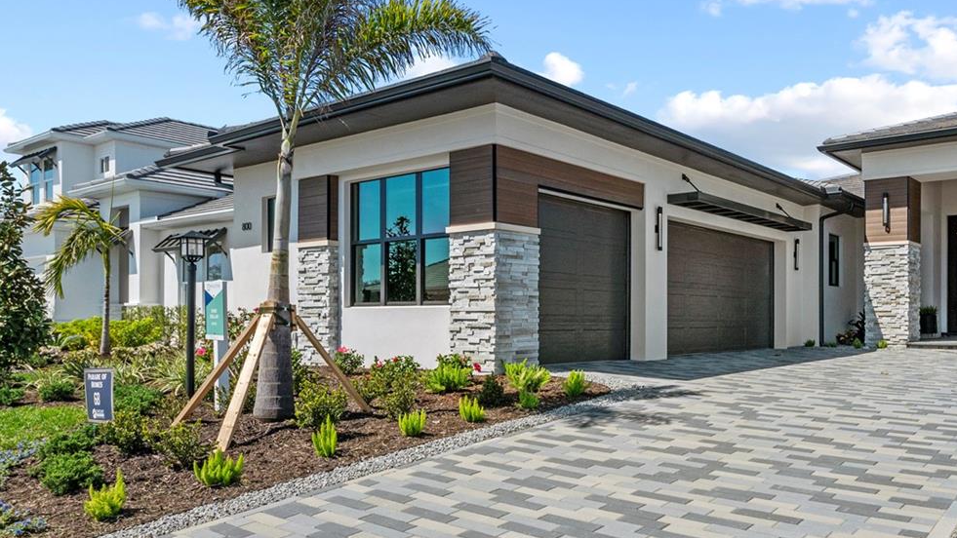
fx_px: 736
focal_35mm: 29
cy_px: 308
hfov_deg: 63.6
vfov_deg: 40.1
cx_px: 670
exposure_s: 1/2000
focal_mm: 17
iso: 200
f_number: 9
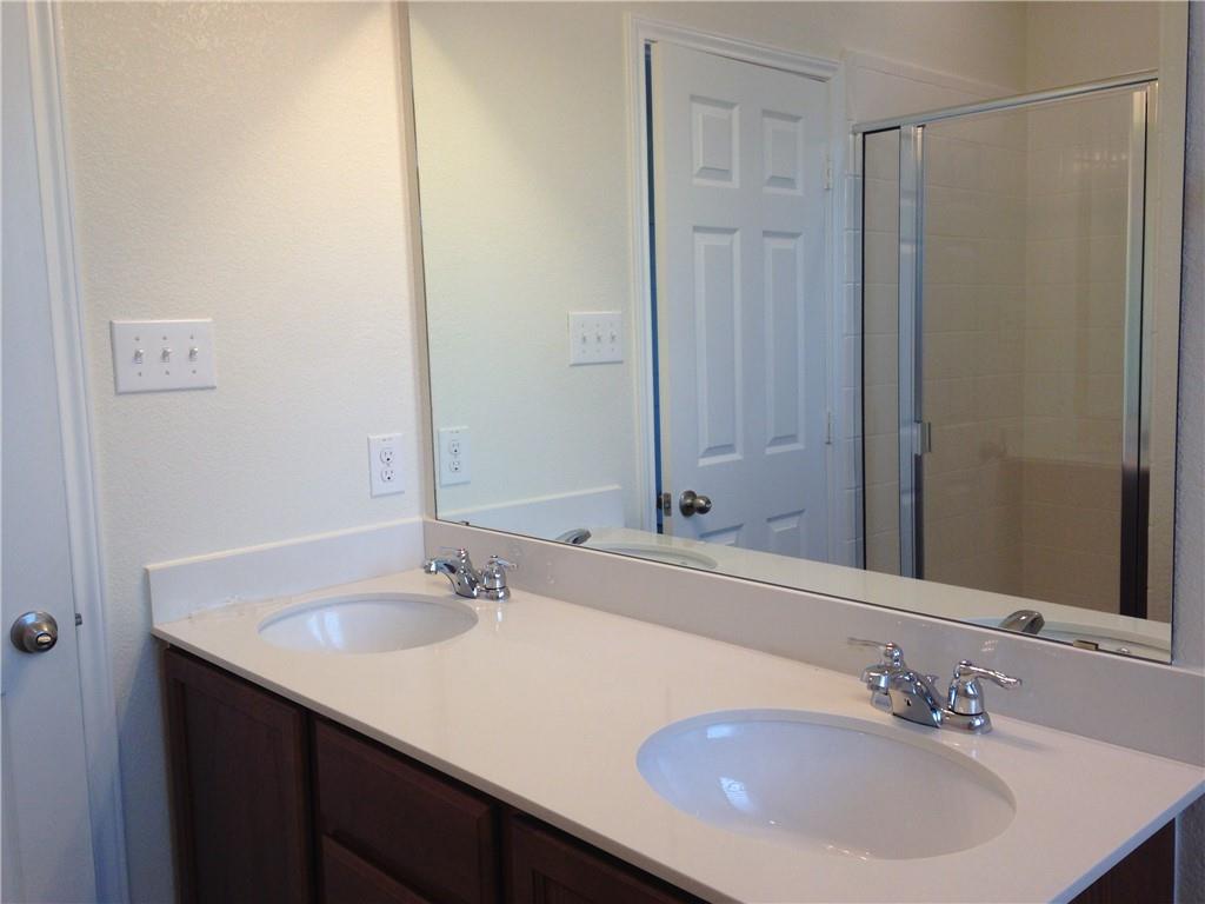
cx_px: 602
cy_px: 452
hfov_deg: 55.4
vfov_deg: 42.9
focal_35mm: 33
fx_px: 1149
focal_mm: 4.12
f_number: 2.4
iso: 80
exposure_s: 1/120
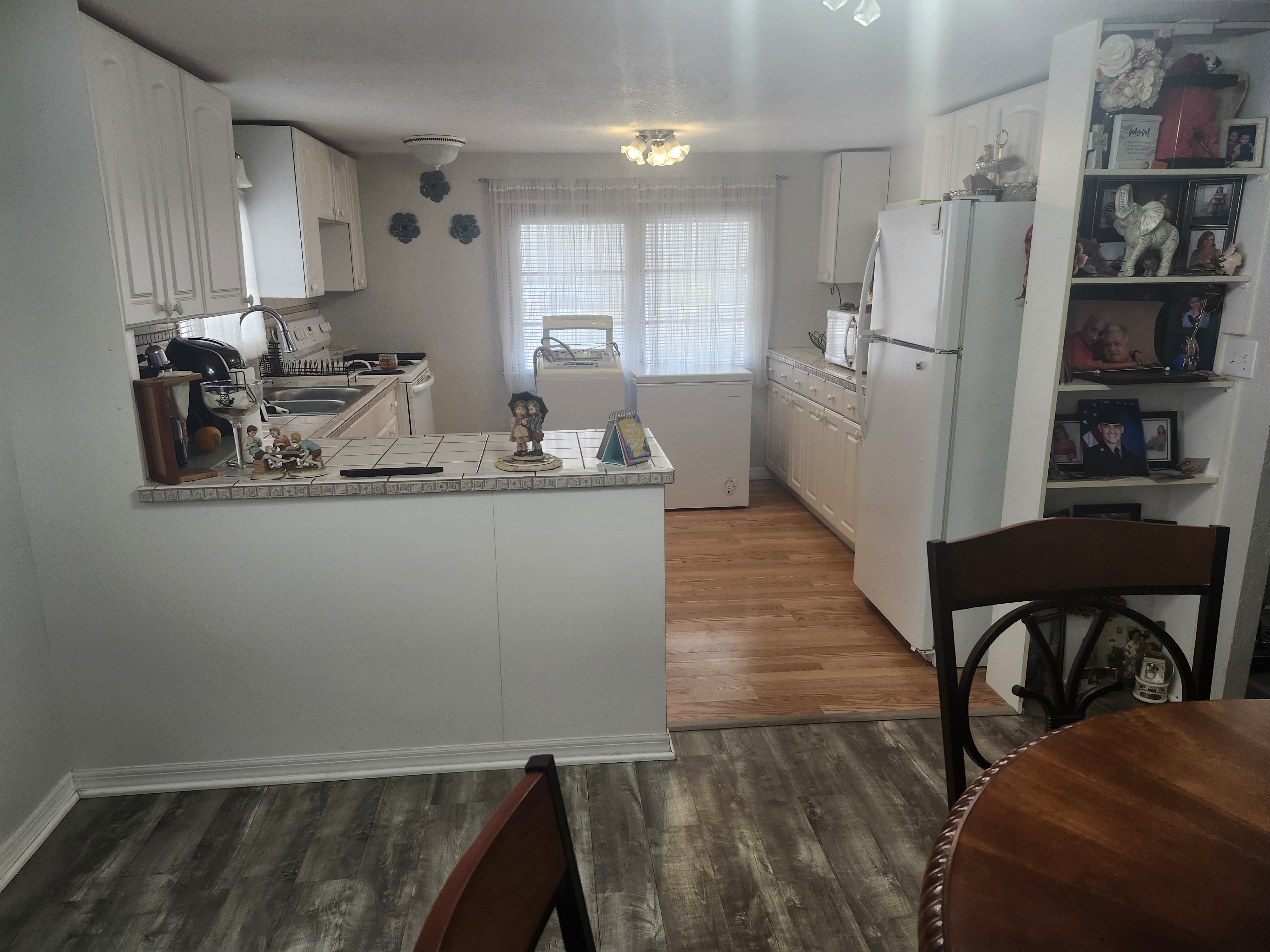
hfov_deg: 73.9
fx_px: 844
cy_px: 476
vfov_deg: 58.9
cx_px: 635
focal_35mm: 23
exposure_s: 1/120
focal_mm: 5.54
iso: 200
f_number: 1.8
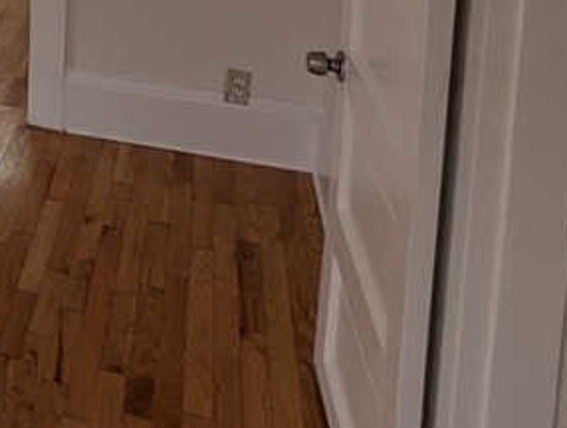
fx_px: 936
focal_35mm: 57
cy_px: -192
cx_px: -315
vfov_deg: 21.9
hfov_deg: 24.7
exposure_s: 1/174
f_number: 2.2
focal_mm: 2.35
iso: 56
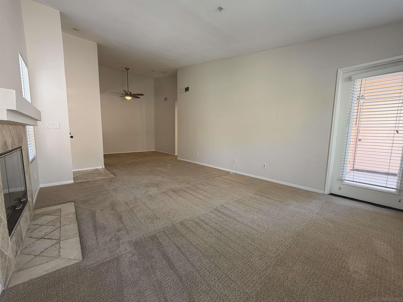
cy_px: 151
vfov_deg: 85.7
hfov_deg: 102.1
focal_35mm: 14
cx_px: 202
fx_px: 163
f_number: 2.2
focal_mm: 2.22
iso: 160
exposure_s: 1/121
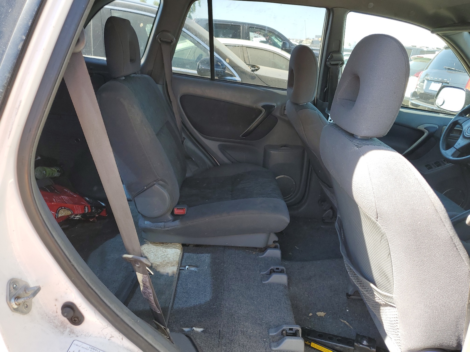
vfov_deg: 53.1
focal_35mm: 26
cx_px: 235
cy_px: 176
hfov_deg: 67.3
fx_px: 353
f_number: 1.5
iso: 50
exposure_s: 1/303
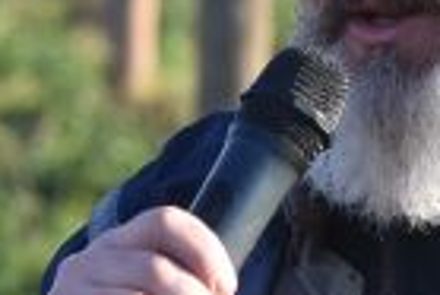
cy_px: -146
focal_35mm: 1160
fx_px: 14188
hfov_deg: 1.8
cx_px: 750
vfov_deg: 1.2
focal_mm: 105
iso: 800
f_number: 8
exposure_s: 1/1000
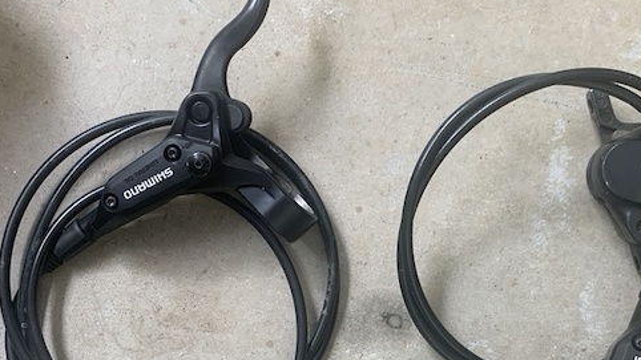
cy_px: 272
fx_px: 799
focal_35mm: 47
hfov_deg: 43.7
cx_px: 336
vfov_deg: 25.1
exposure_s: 1/86
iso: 100
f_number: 1.8
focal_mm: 4.25
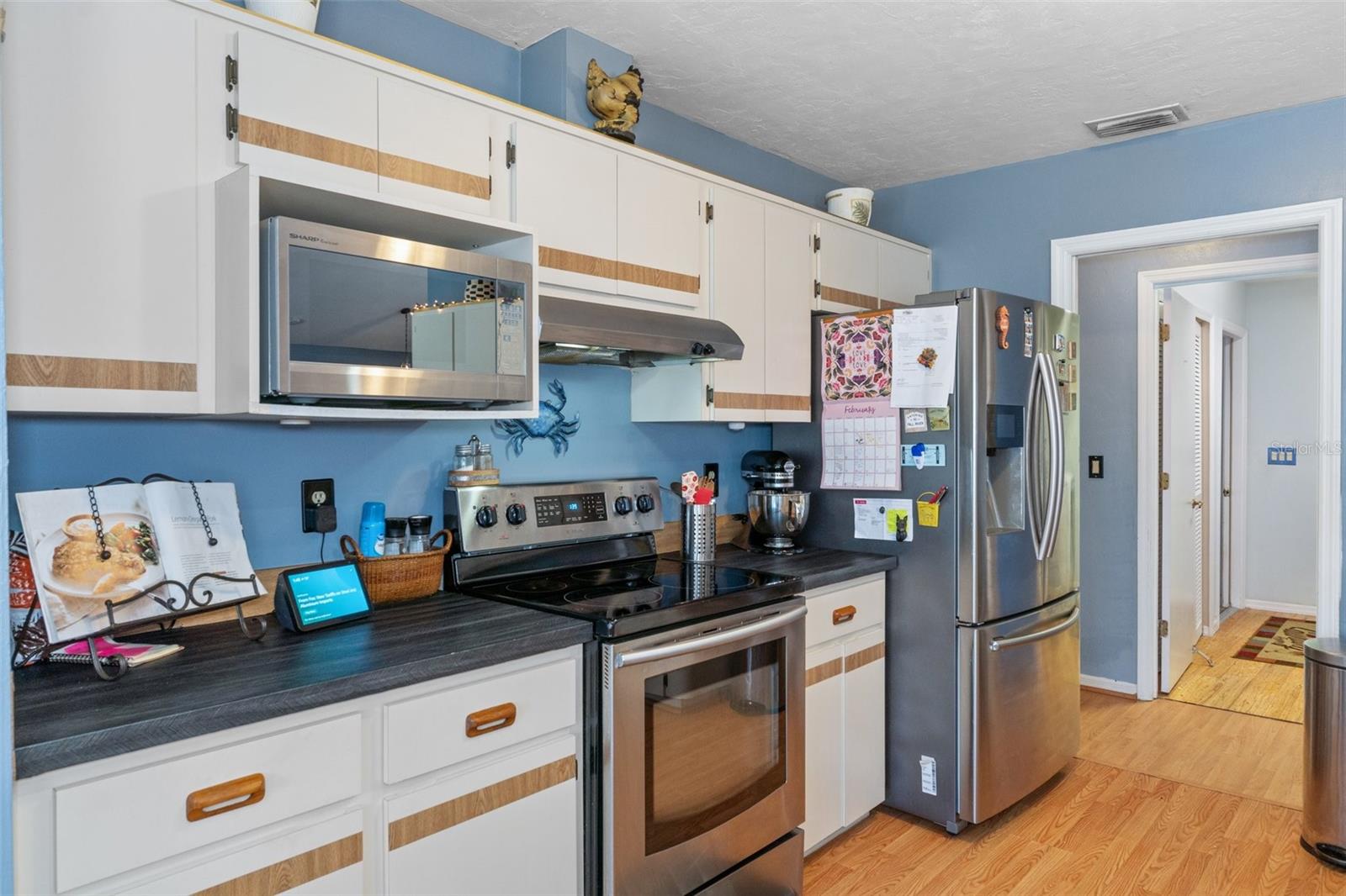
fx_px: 841
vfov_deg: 56.1
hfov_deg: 77.3
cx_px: 673
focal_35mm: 22
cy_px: 448
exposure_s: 1/1.25
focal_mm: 15
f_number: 8
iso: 320
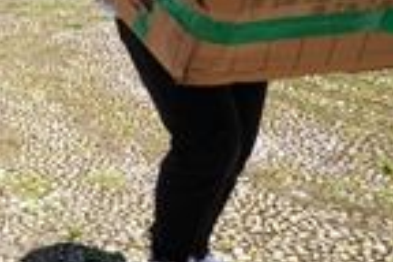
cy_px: -90
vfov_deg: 14.9
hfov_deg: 18.8
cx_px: -284
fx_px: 953
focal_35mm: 87
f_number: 5.6
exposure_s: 1/400
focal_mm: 25.1
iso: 160
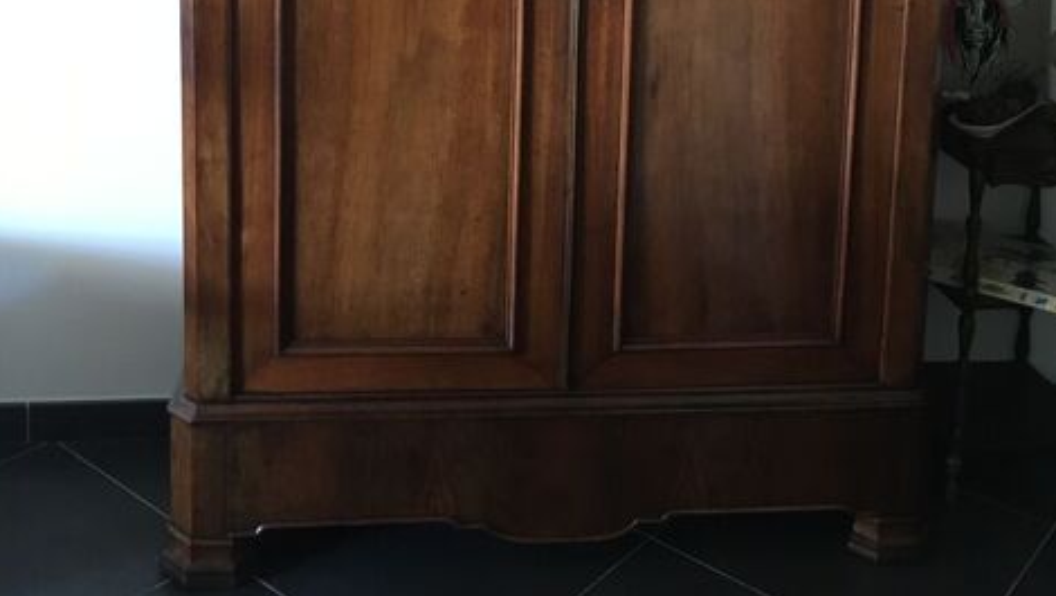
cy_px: -45
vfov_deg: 25.9
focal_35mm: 43
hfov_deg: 47.3
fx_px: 1205
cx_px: 532
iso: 250
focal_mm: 4.15
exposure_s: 1/17
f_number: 2.2
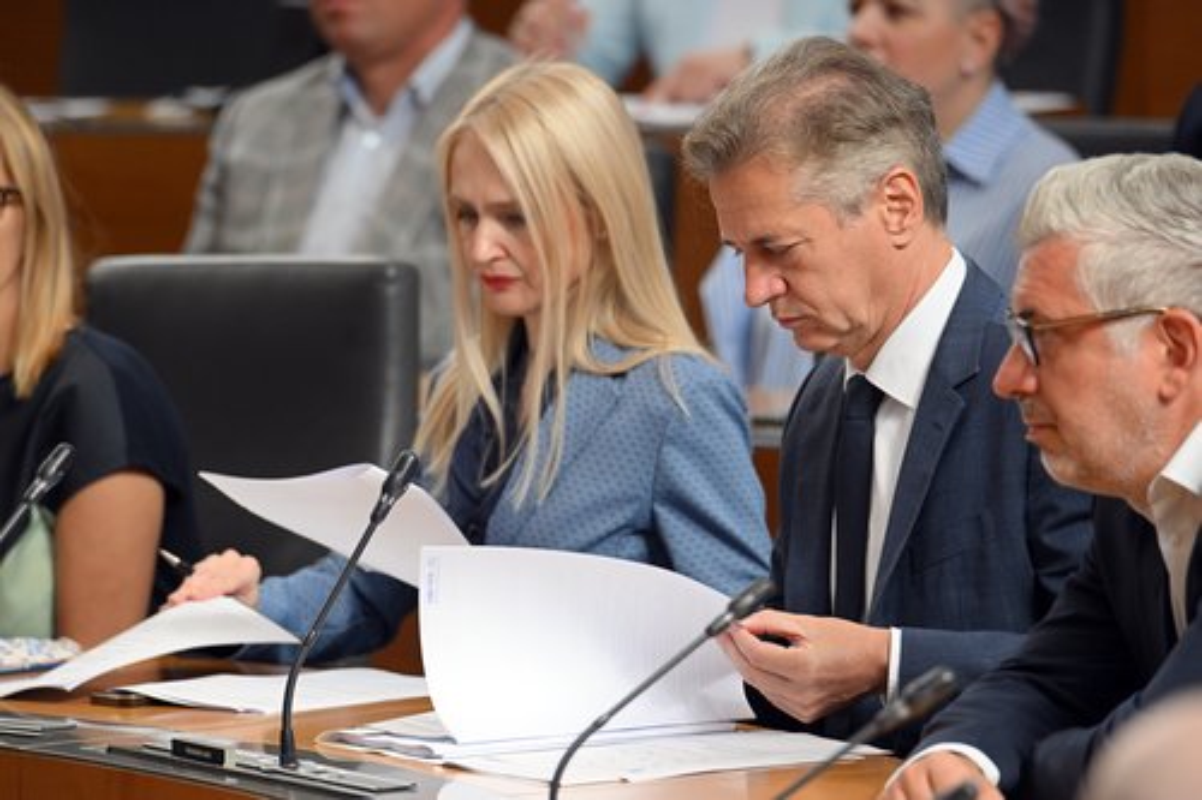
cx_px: 601
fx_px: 12683
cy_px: 400
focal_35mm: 380
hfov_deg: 5.4
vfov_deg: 3.6
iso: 2000
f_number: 6
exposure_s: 1/400
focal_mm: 380
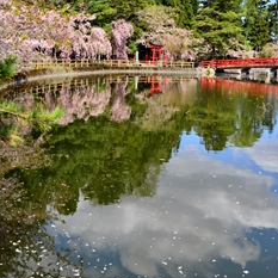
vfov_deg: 33.2
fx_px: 463
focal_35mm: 51
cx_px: 157
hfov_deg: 33.4
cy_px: 103
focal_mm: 35
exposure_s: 1/250
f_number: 14
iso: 400
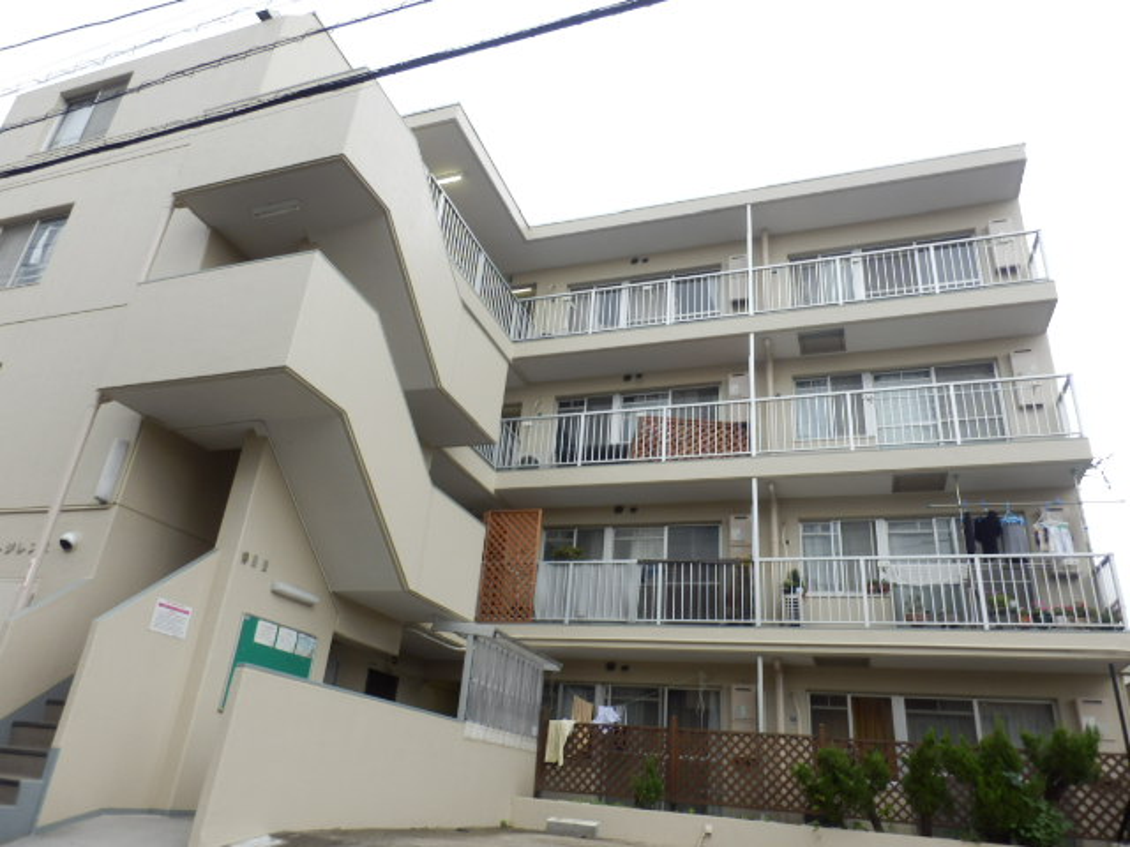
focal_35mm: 24
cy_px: 424
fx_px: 783
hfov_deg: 71.6
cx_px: 565
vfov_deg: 56.8
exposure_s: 1/100
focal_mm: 4.2
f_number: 3
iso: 80
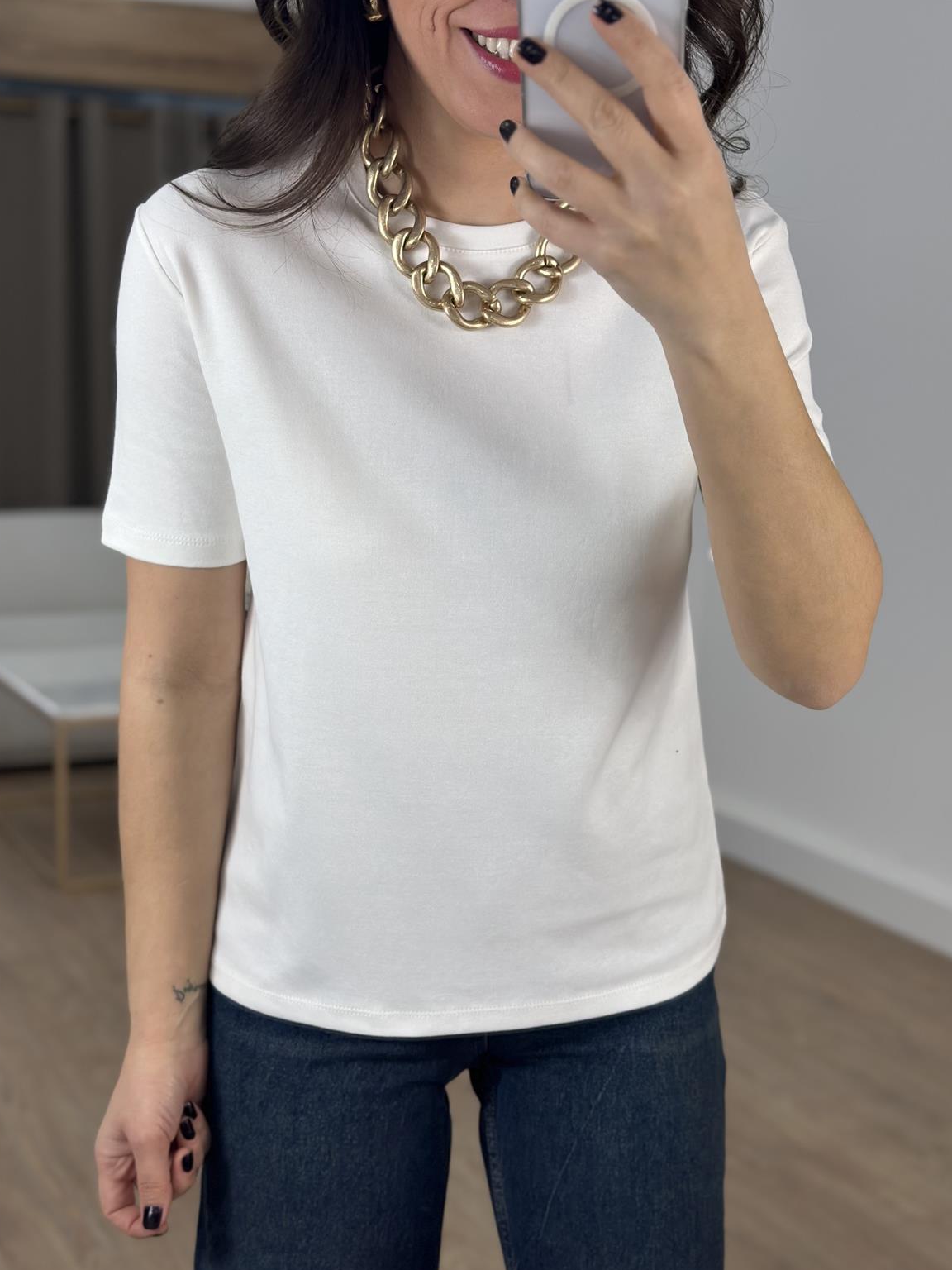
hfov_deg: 29.1
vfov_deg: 38.2
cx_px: 483
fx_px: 1833
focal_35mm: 50
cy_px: 646
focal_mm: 6.86
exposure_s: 1/458
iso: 80
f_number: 1.78
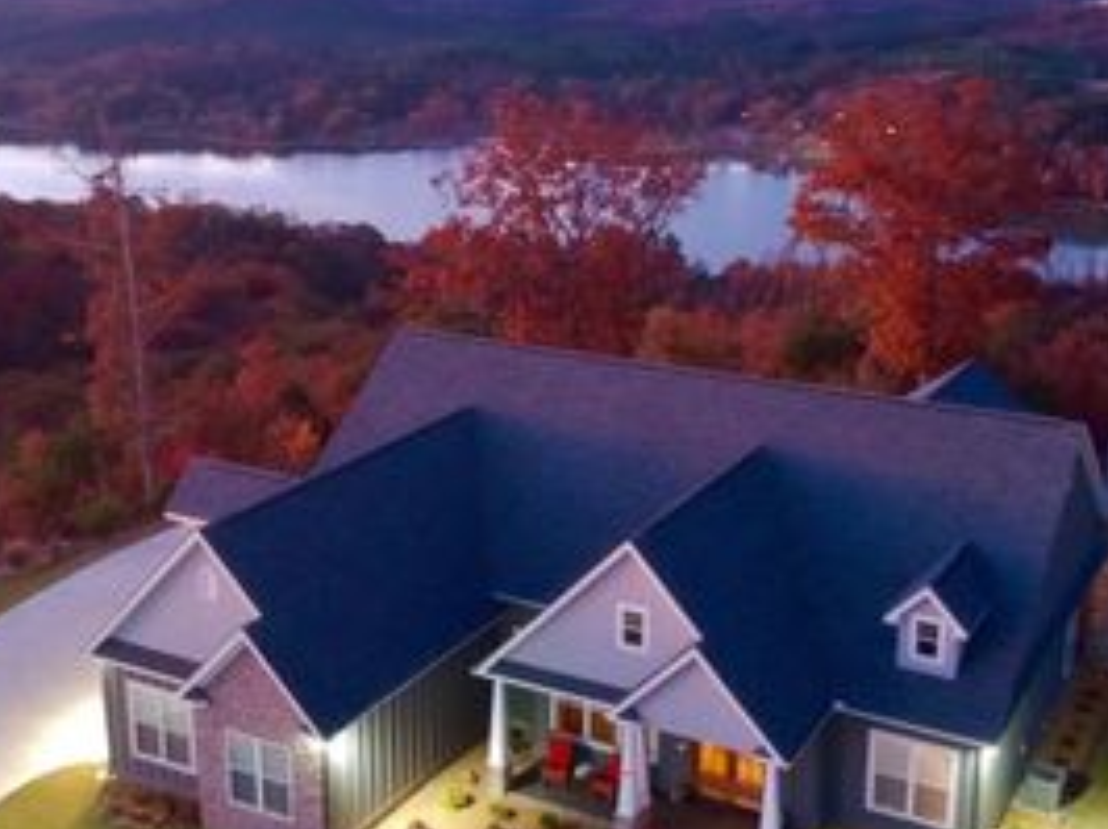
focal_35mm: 47
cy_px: 394
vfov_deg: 30.8
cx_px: 583
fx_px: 1503
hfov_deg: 40.5
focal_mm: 4.49
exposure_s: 1/3
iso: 800
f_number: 2.6
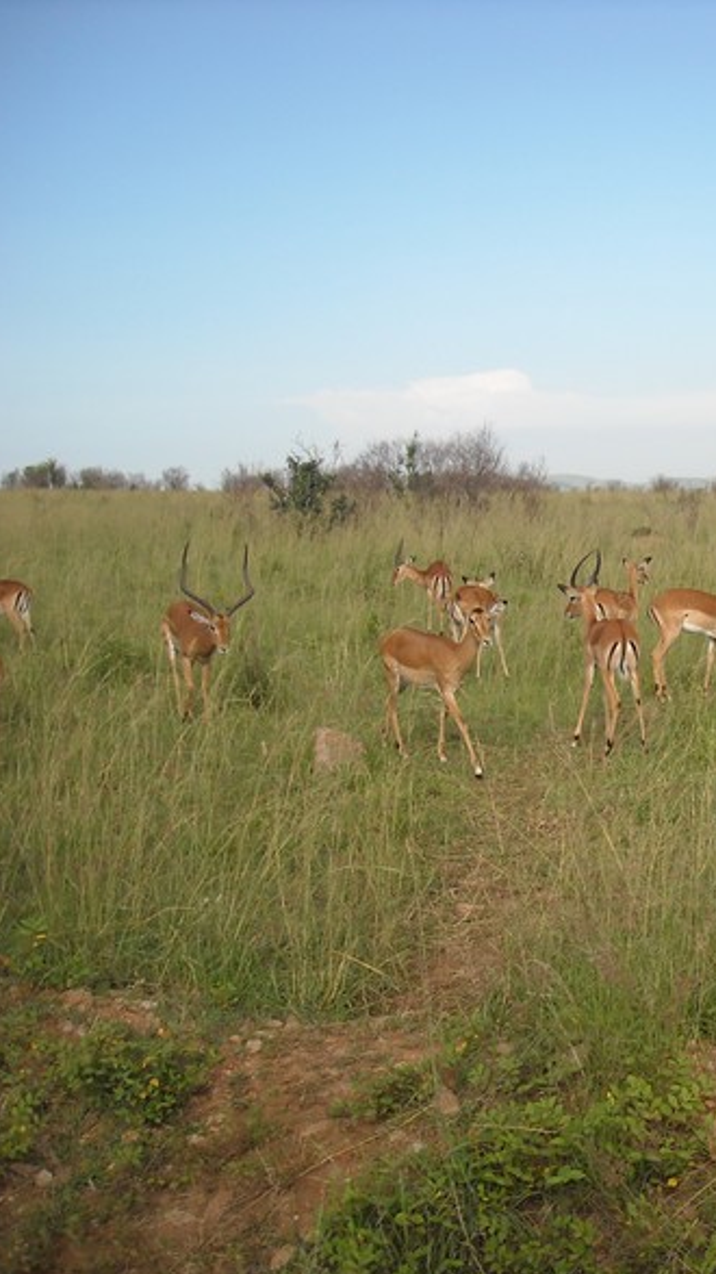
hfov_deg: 21.7
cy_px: 647
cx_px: 809
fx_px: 1756
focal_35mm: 52
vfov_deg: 39.9
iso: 64
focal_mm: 5.7
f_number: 5.6
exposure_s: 1/201
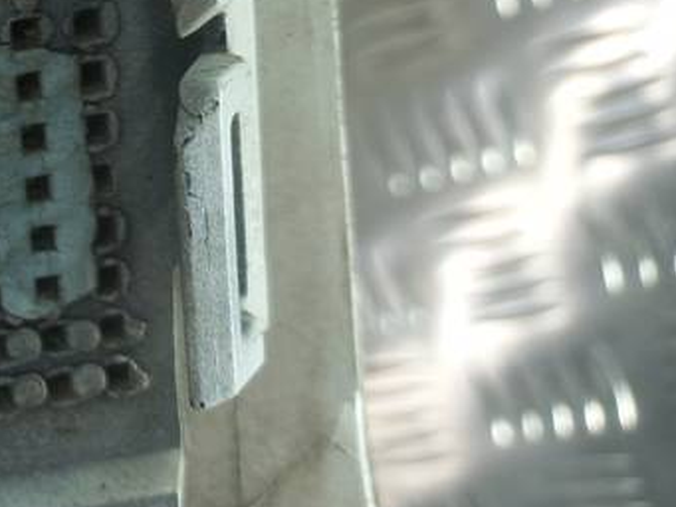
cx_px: -291
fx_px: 1465
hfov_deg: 22.2
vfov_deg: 19.5
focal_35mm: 75
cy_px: 145
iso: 50
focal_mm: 4.6
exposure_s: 1/50
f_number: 1.8
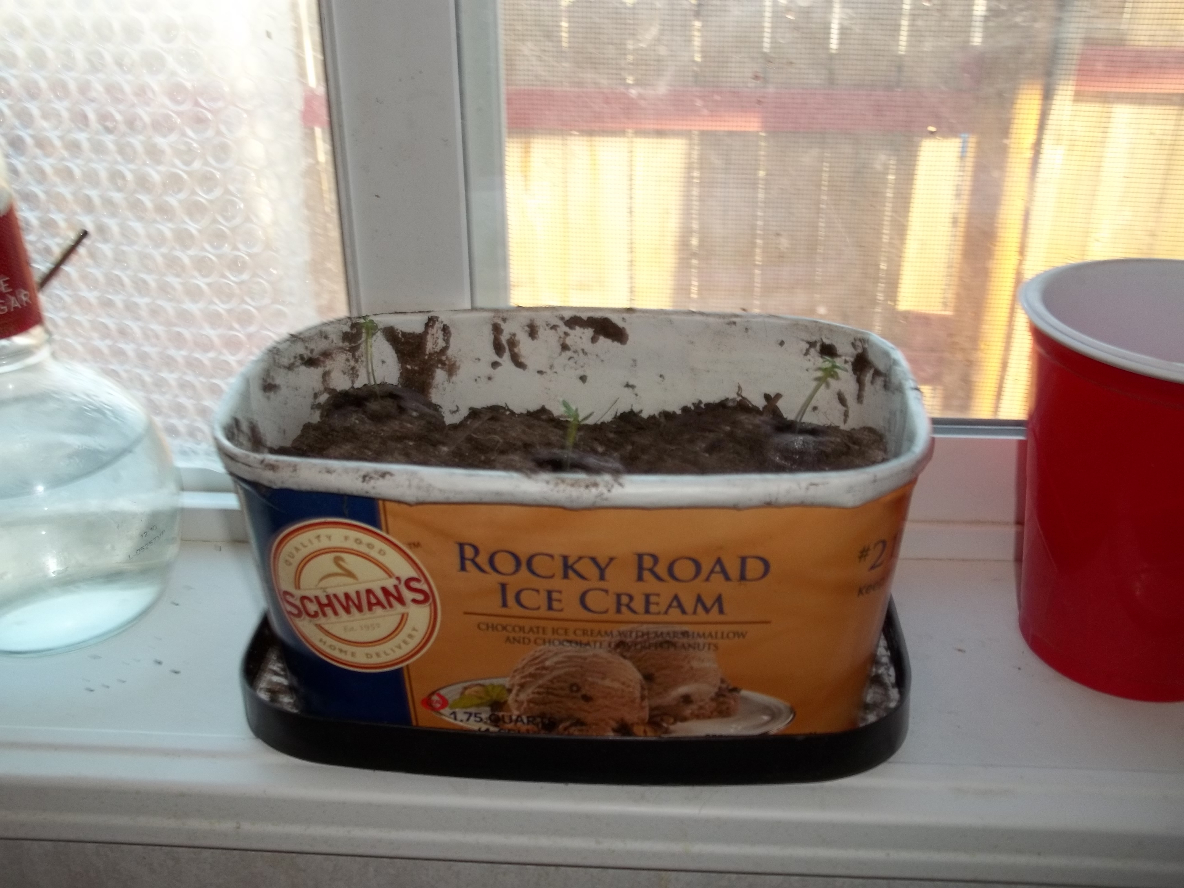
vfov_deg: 42.9
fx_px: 1129
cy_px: 444
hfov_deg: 55.4
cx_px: 592
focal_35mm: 33
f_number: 3.3
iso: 64
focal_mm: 5.9
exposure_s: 1/40
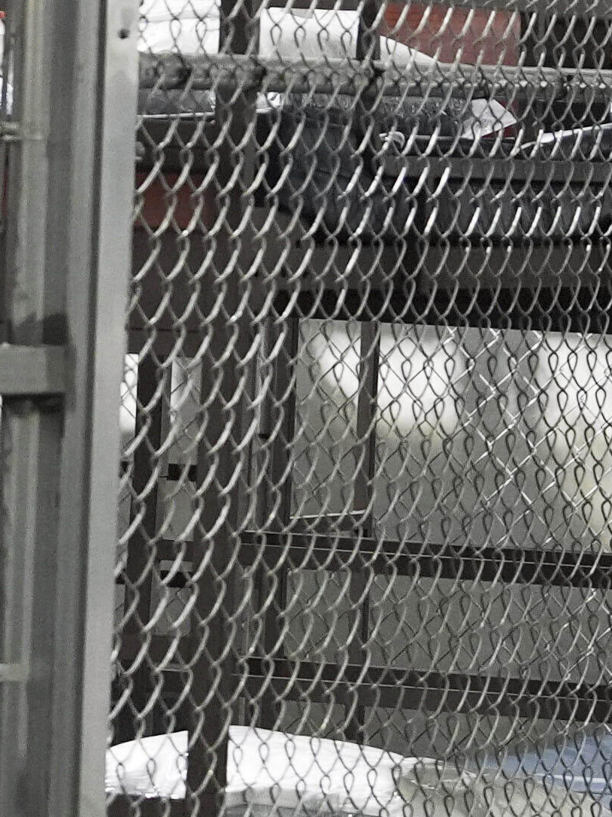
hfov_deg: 4.0
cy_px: 164
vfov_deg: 5.3
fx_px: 8773
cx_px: 225
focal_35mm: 372
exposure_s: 1/200
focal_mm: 70
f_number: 2.8
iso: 2000
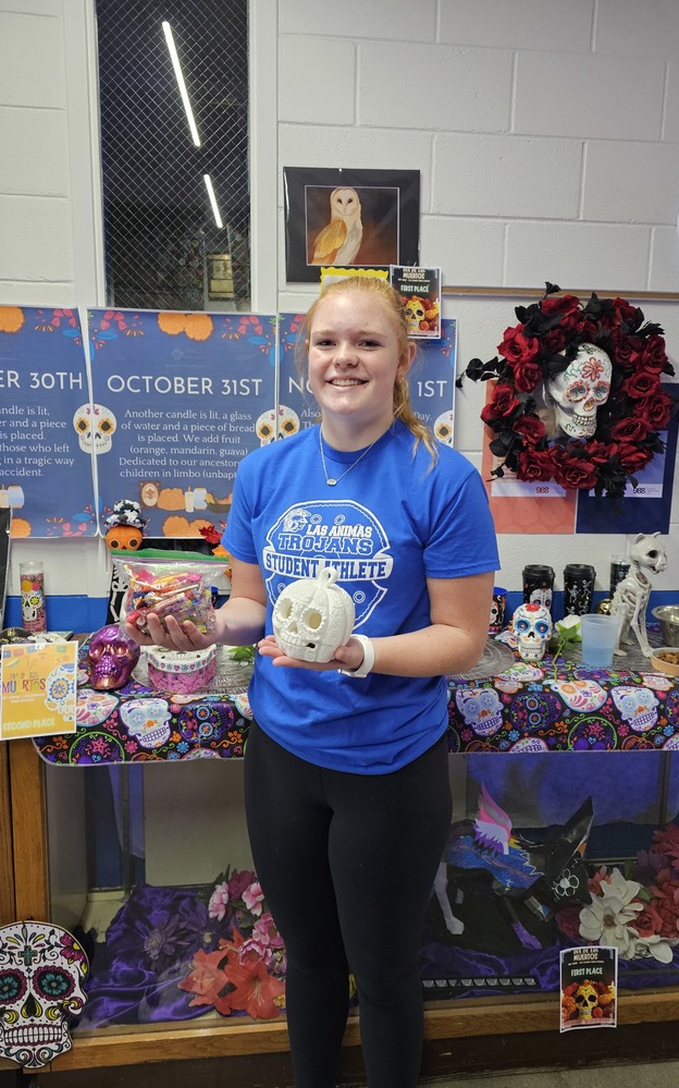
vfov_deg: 72.6
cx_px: 348
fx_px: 741
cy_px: 543
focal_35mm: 25
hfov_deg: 49.3
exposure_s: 1/120
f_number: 1.7
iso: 400
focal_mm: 6.3
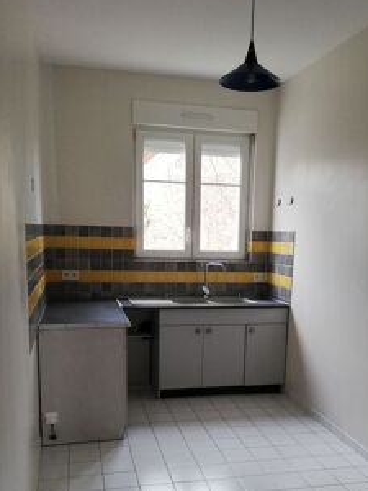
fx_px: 524
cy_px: 328
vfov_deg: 49.3
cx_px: 206
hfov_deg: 38.6
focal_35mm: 37
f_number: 2.2
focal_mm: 3.81
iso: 200
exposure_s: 1/33.3
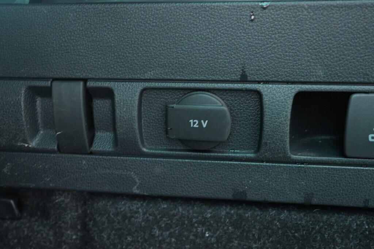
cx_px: 187
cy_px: 124
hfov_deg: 53.1
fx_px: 374
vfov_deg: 36.9
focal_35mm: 36
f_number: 2.8
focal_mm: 24
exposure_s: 1/40
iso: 1250
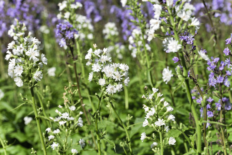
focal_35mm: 105
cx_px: 116
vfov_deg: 13.1
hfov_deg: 19.4
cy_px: 78
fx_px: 677
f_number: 9
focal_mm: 105
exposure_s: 1/1000
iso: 400
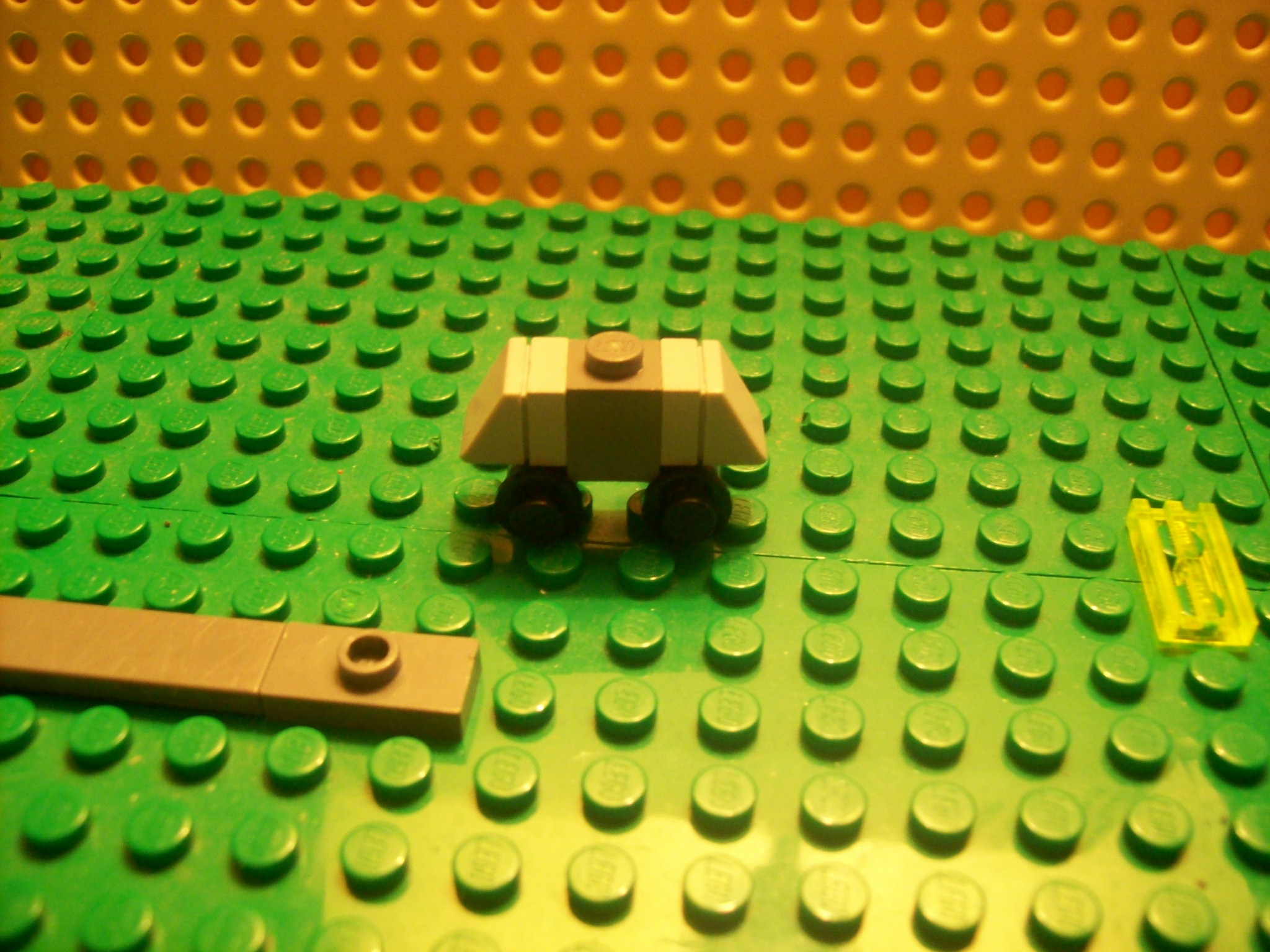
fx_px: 1321
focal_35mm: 36
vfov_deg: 39.7
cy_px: 476
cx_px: 635
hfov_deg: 51.4
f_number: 2.7
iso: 160
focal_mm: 6
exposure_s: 1/13.7
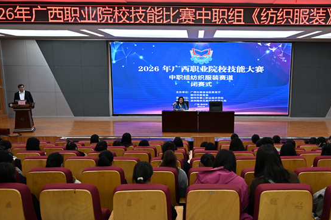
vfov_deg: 37.7
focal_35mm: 35
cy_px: 124
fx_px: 322
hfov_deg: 54.0
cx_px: 200
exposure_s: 1/125
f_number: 4
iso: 2000
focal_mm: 24
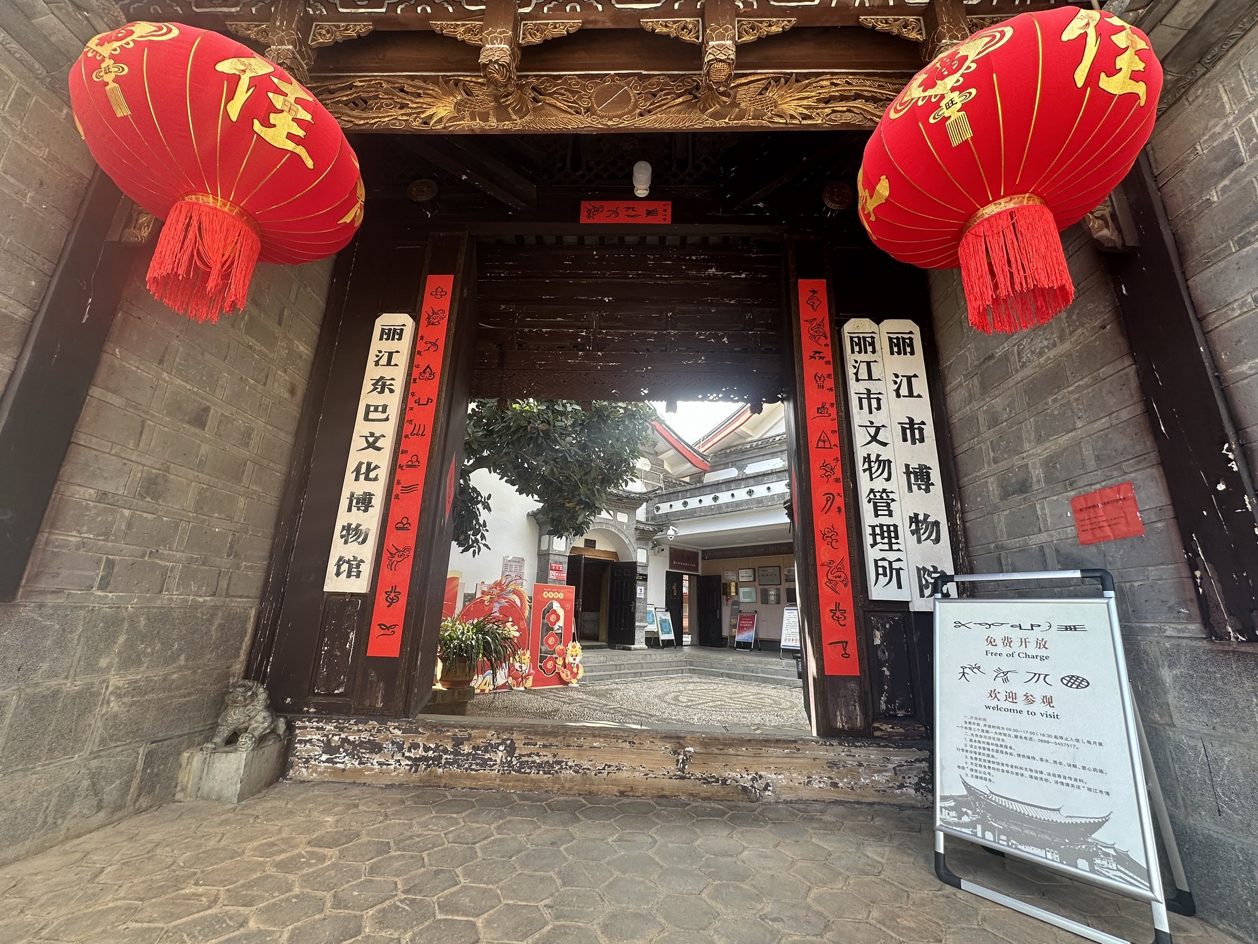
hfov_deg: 102.1
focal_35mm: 14
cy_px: 472
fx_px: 509
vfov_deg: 85.7
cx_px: 629
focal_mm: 2.22
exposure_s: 1/134
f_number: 2.2
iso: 40
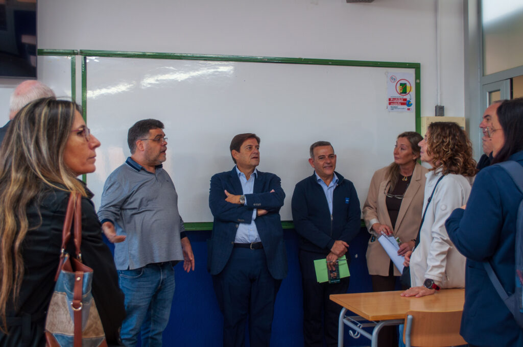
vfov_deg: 30.8
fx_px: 631
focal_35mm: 44
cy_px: 174
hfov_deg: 45.0
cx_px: 262
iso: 200
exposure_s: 1/20
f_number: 5
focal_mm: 29
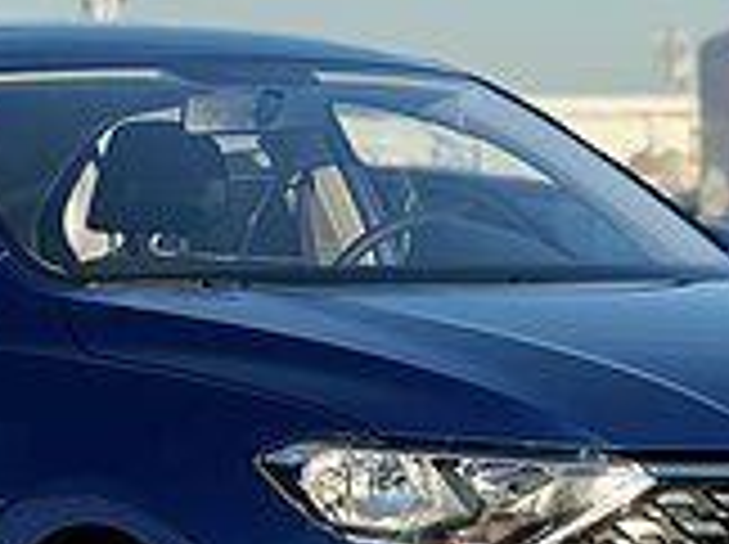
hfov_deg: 7.6
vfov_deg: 5.7
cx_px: 189
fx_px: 5467
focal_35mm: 260
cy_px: 481
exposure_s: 1/392
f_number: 2.8
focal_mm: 9
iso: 25
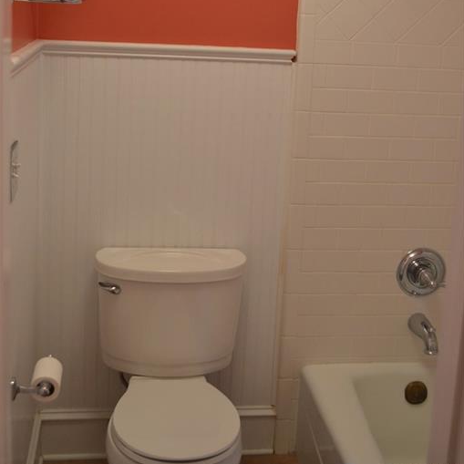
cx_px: 232
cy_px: 128
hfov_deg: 34.0
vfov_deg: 33.5
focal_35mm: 50
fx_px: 758
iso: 640
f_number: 4.2
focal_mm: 26
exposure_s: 1/60
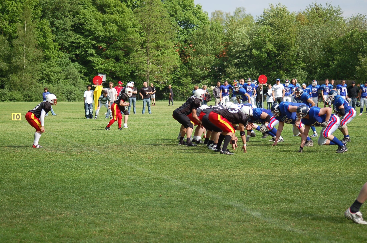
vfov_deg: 13.0
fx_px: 1068
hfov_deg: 19.5
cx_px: 184
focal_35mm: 105
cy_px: 122
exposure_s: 1/1000
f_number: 4.5
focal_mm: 70
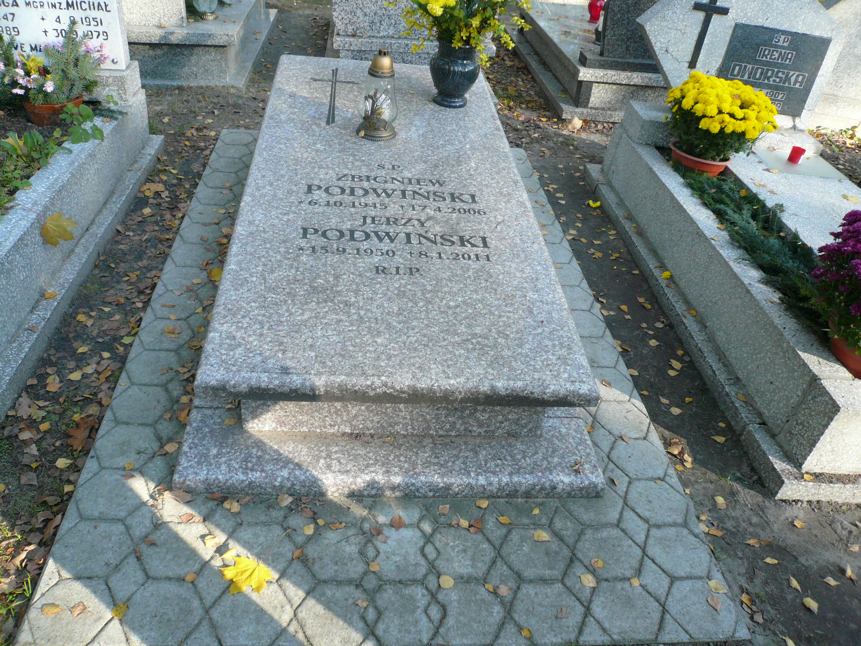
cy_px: 323
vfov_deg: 49.7
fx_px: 696
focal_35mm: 28
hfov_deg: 63.4
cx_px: 430
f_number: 2.8
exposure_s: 1/125
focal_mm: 4.6
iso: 100
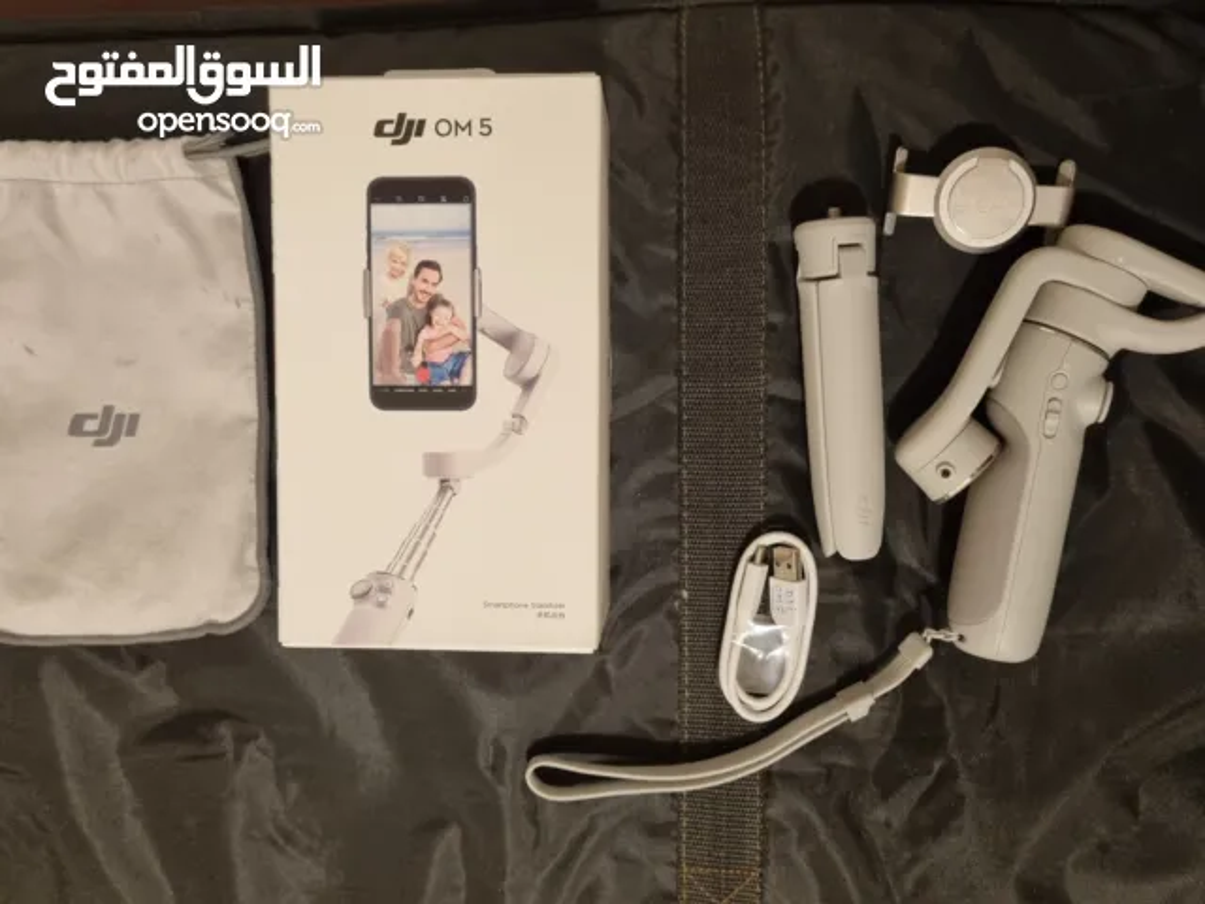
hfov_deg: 67.3
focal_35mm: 26
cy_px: 452
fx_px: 905
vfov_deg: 53.1
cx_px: 602
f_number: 1.8
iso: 640
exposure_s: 1/50
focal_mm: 5.4
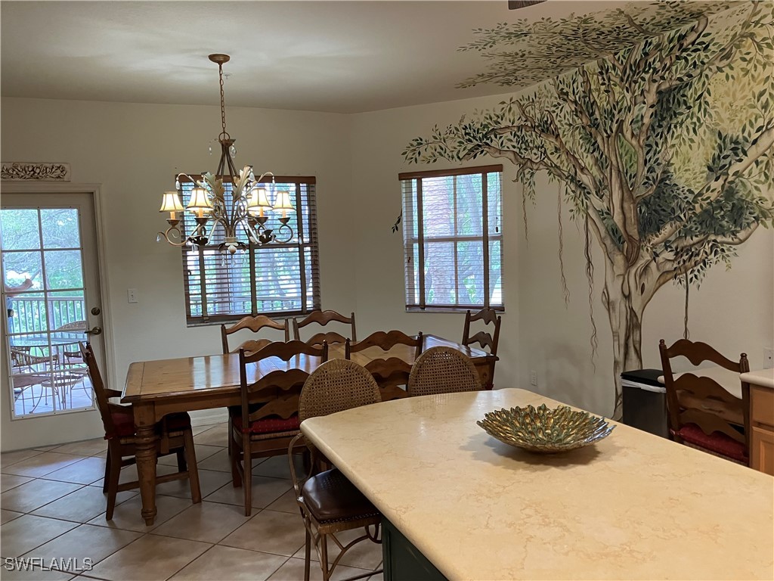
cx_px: 387
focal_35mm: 28
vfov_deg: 49.7
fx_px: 626
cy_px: 290
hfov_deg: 63.4
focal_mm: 3.99
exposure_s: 1/60
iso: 160
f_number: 1.8
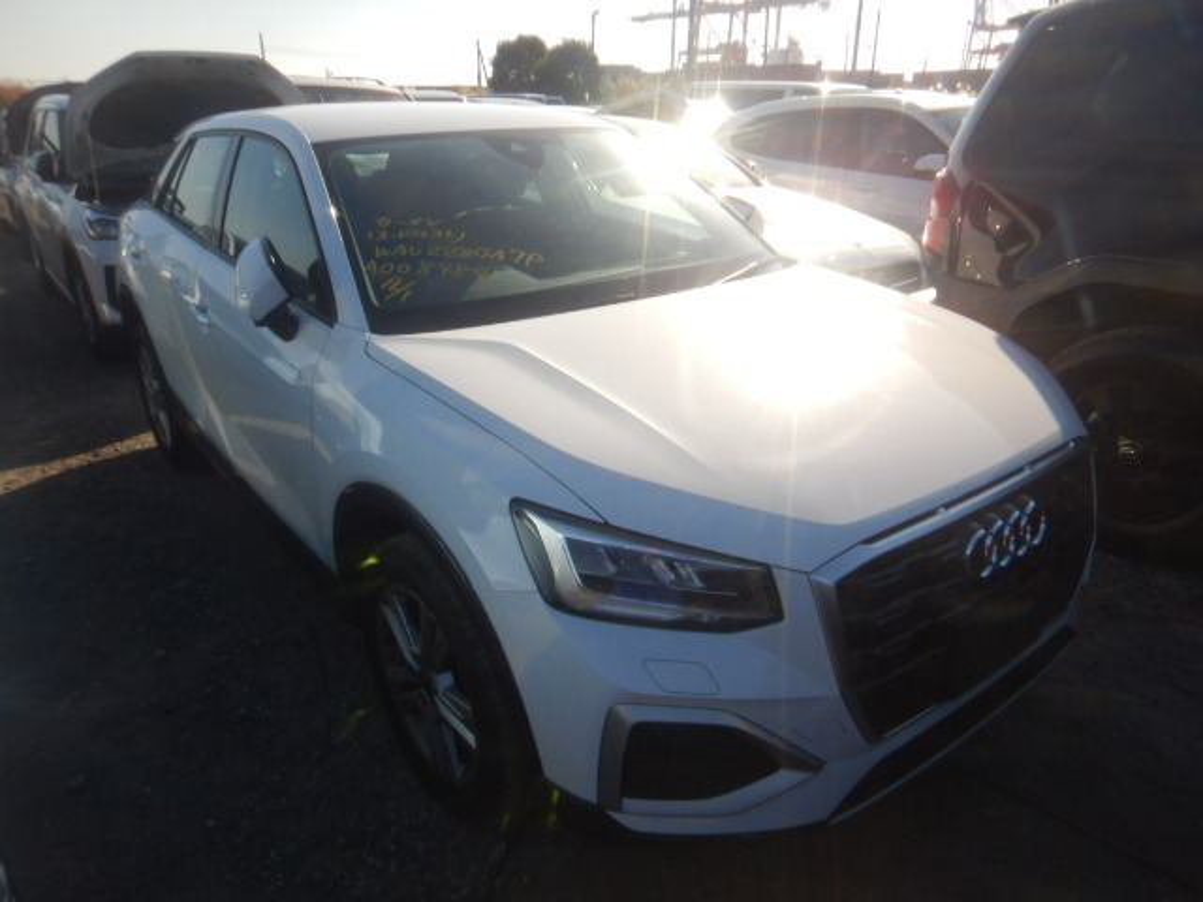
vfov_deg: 56.8
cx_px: 602
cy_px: 451
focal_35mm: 24
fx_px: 834
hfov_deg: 71.6
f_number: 2.8
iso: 125
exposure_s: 1/500
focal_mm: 4.3
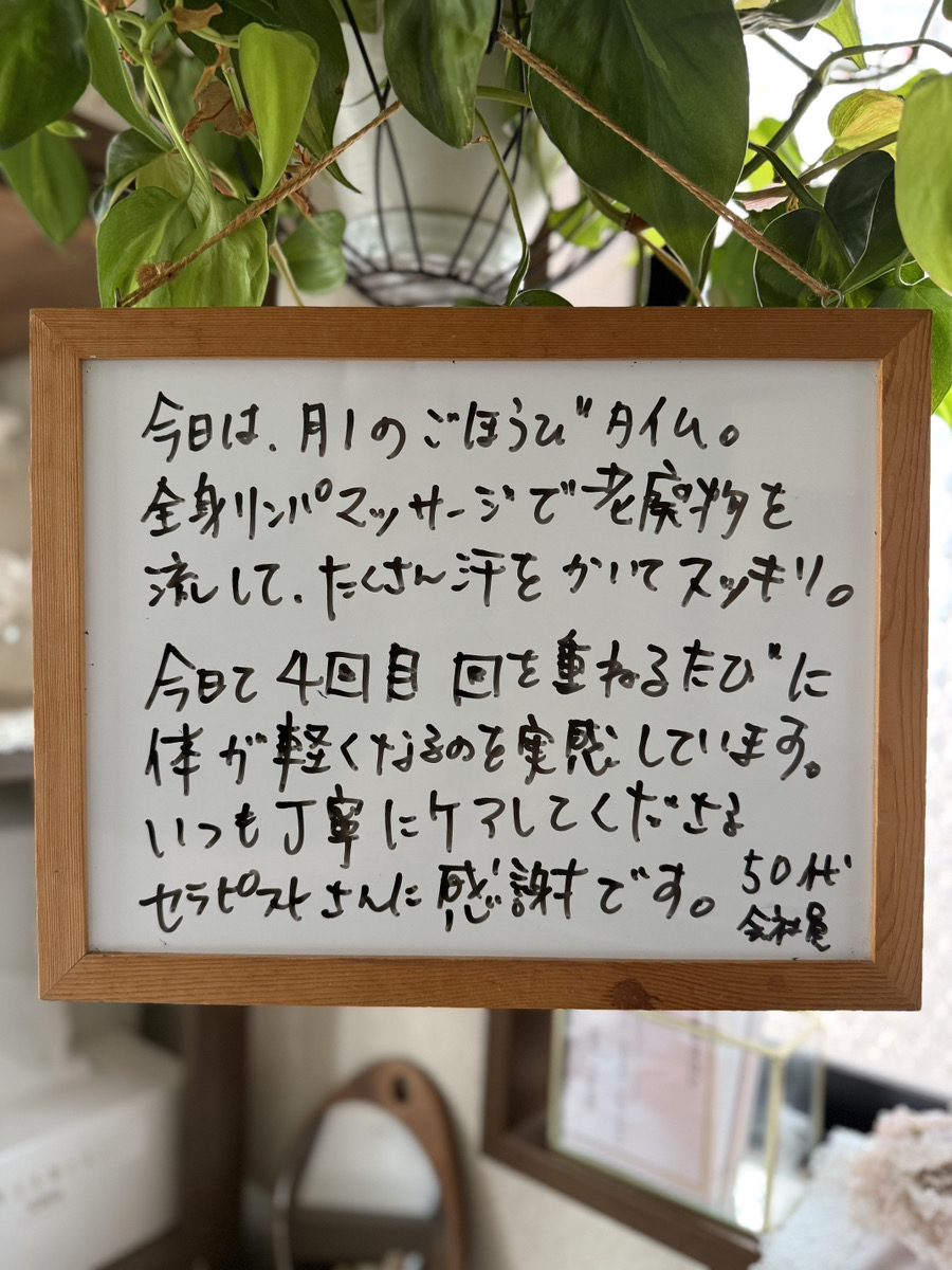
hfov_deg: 56.8
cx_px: 476
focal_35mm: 24
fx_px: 880
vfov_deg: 71.6
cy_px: 635
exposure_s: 1/60
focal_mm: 6.76
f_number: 1.78
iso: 200
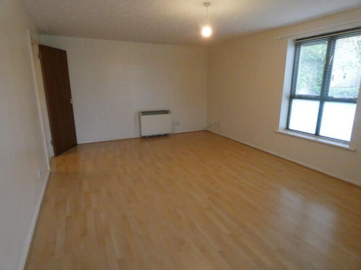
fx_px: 209
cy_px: 135
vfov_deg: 66.0
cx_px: 180
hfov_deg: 81.8
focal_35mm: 20
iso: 1000
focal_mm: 3.6
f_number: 3.5
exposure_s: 1/60
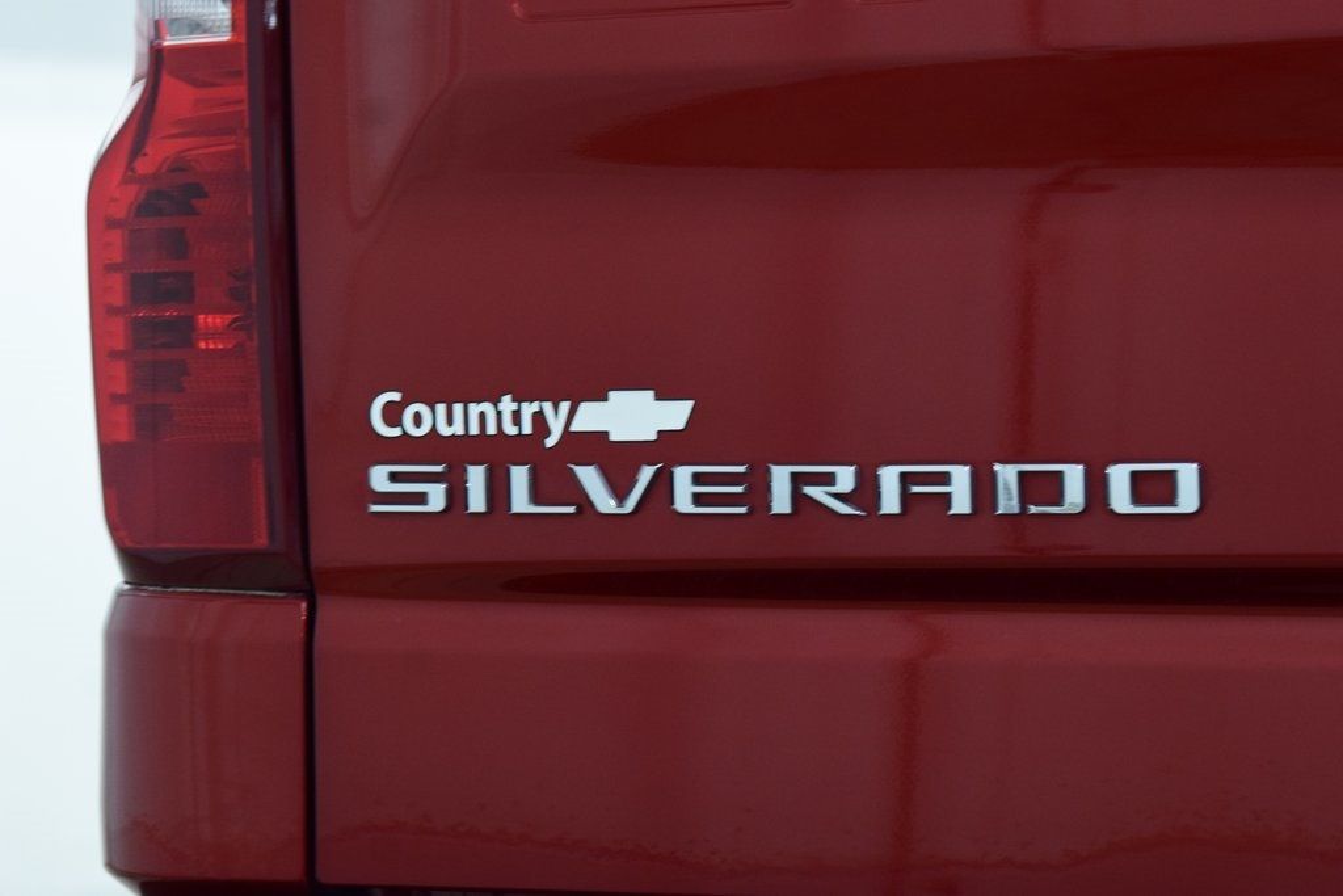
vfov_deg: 13.0
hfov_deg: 19.5
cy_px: 448
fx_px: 3917
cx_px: 672
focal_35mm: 105
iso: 1600
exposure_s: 1/30
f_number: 5.6
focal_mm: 70
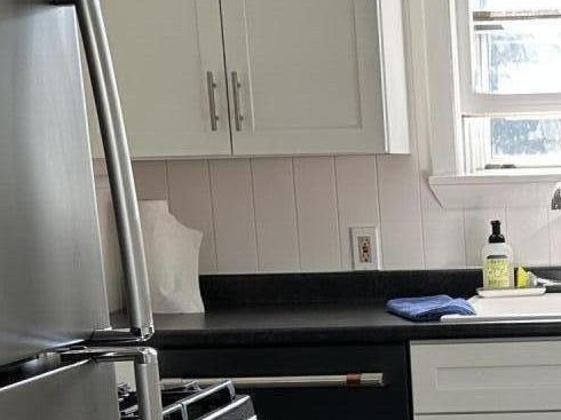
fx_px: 1587
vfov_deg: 14.8
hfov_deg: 19.3
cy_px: 444
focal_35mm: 98
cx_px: 594
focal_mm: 6.86
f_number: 1.78
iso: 80
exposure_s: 1/121
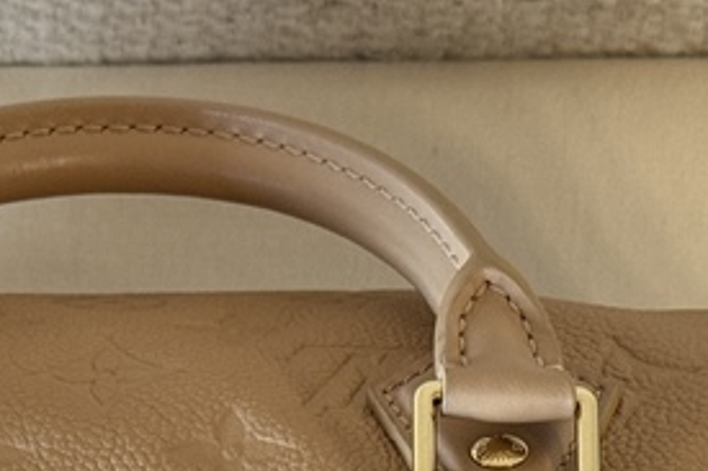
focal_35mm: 183
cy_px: 803
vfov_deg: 7.3
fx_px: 3597
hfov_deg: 11.2
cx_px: 149
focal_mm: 6.76
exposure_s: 1/50
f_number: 1.78
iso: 125
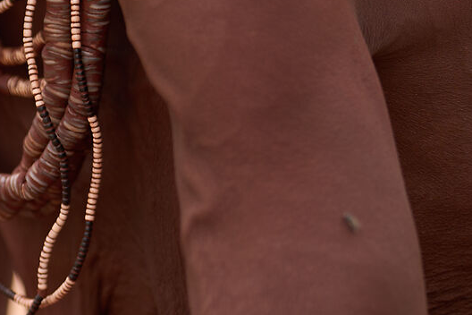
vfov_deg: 2.2
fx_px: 8050
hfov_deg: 3.3
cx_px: -368
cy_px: -35
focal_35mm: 614
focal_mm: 135
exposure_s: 1/1600
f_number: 1.8
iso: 100
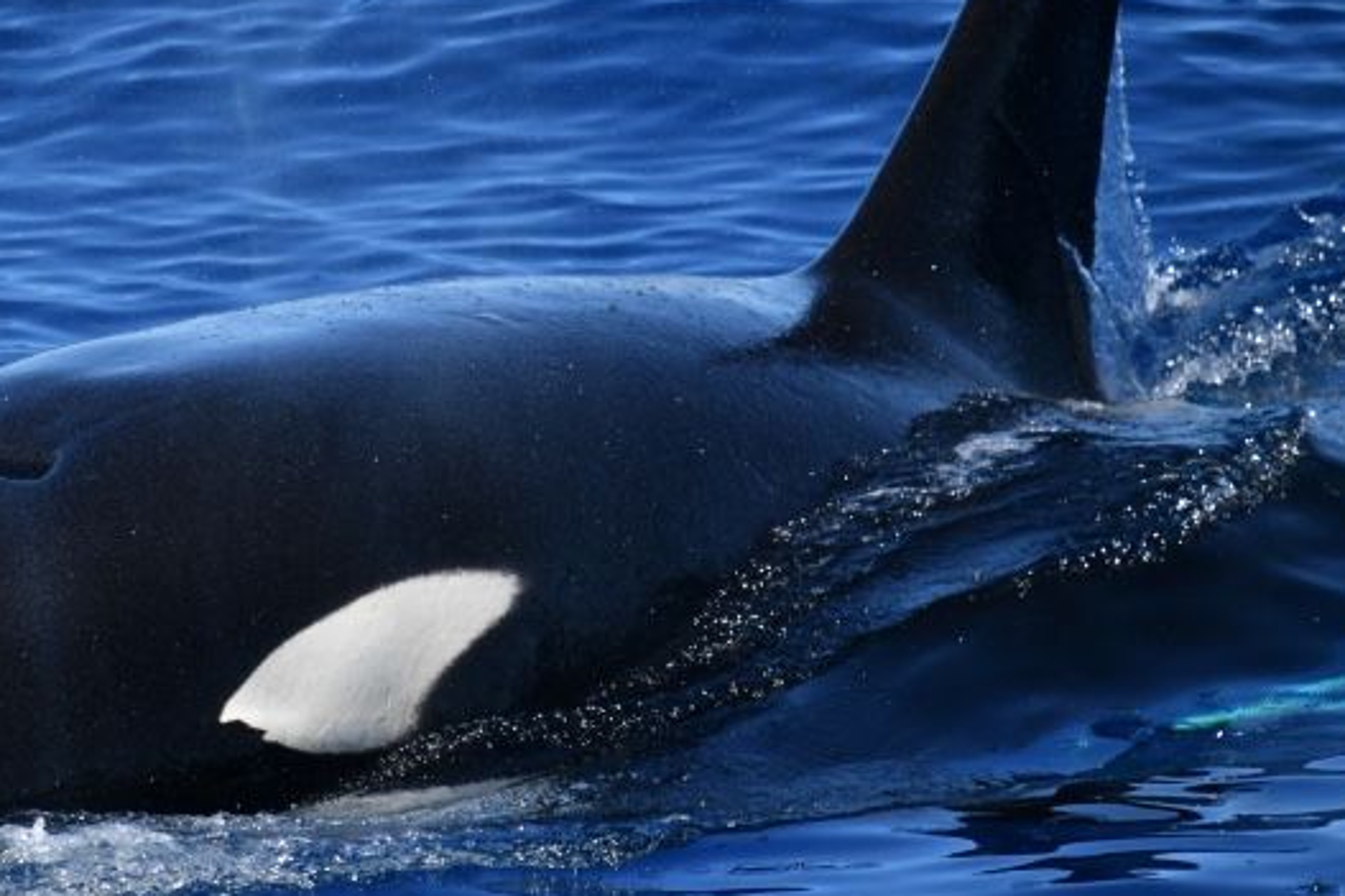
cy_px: 325
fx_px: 34023
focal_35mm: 911
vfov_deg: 1.5
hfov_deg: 2.3
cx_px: 442
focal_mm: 600
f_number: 6.3
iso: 1800
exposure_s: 1/8000
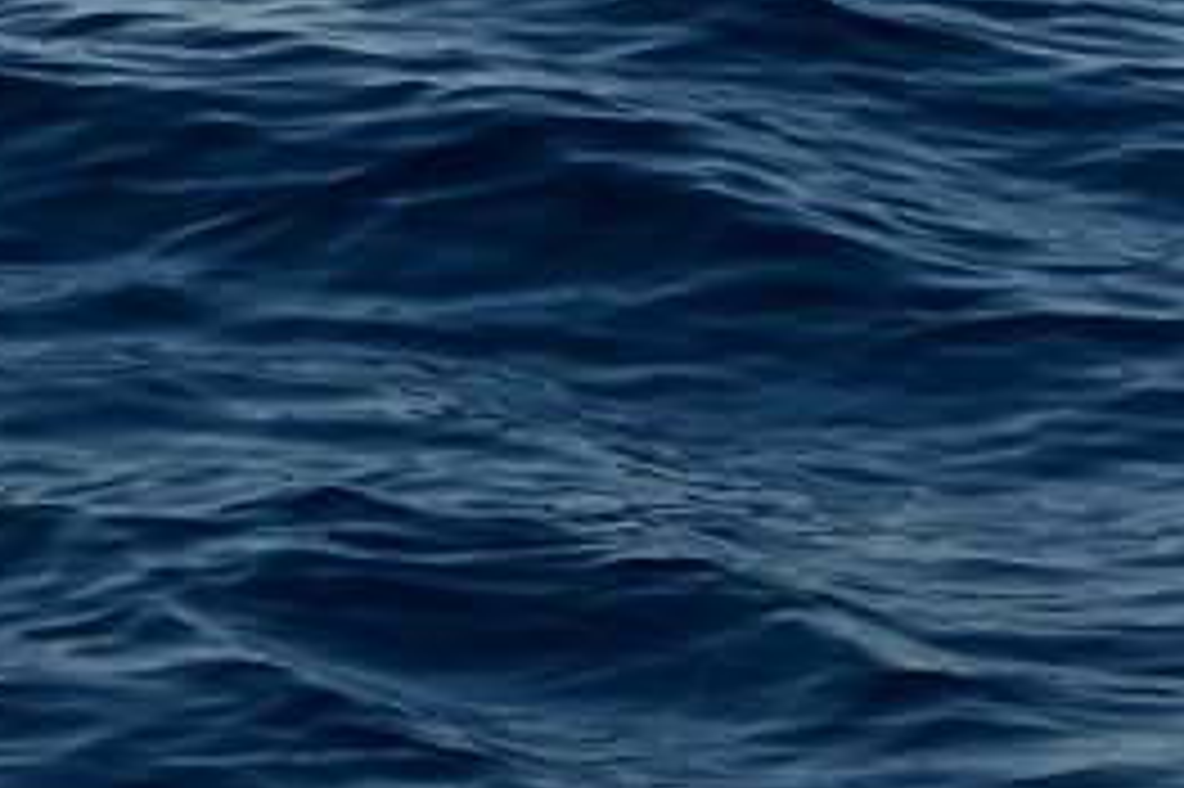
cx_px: 2841
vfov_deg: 3.4
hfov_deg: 5.0
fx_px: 13147
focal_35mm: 400
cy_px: -1367
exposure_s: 1/160
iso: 100
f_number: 16
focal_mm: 70
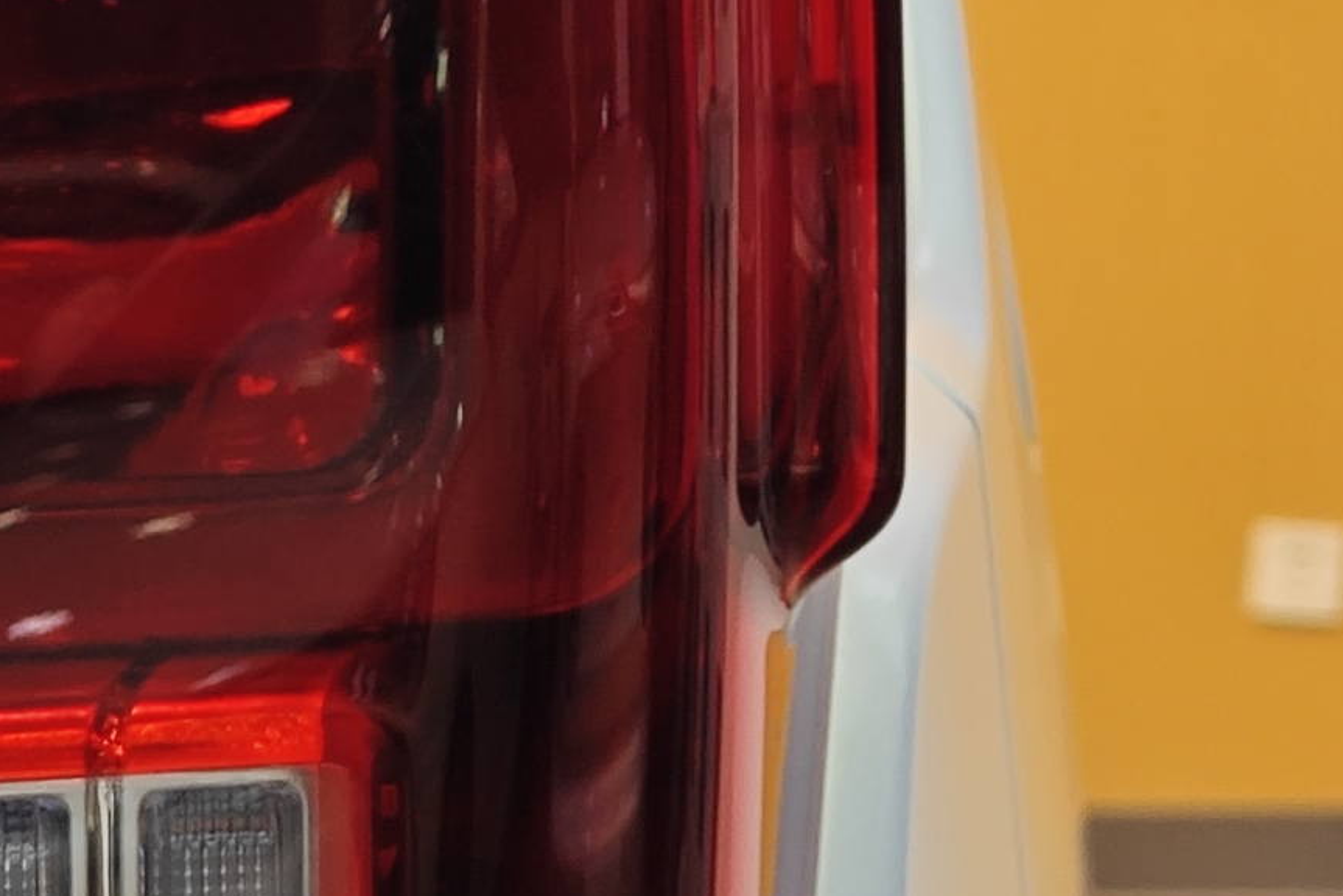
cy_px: 233
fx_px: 8471
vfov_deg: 6.1
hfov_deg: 8.9
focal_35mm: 227
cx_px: -377
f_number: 1.9
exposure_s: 1/100
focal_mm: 8.7
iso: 160
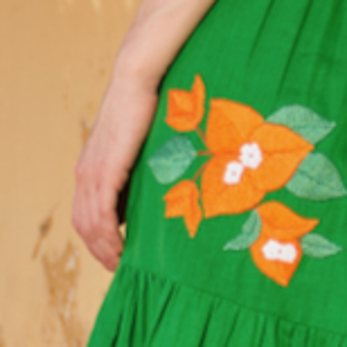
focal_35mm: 323
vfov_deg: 5.4
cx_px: 411
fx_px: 3663
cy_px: 121
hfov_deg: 5.4
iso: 64
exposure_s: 1/800
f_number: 2.8
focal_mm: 36
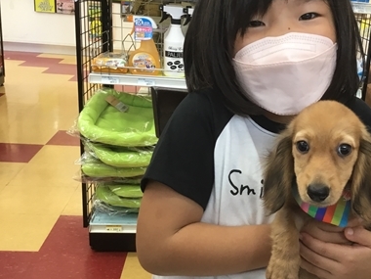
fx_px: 525
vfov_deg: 29.6
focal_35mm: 49
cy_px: 160
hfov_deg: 38.2
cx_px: 266
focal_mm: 3.3
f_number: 2.4
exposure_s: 1/30
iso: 50
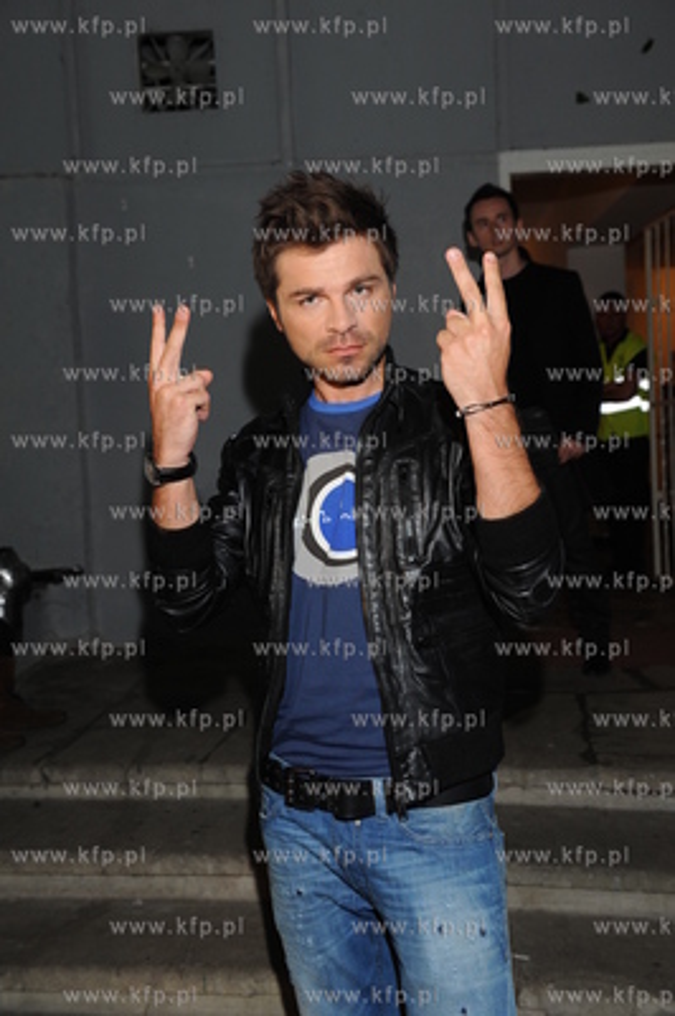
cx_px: 338
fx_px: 1071
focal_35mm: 38
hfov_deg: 35.0
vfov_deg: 50.7
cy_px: 508
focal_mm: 38
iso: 800
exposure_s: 1/80
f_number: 5.6
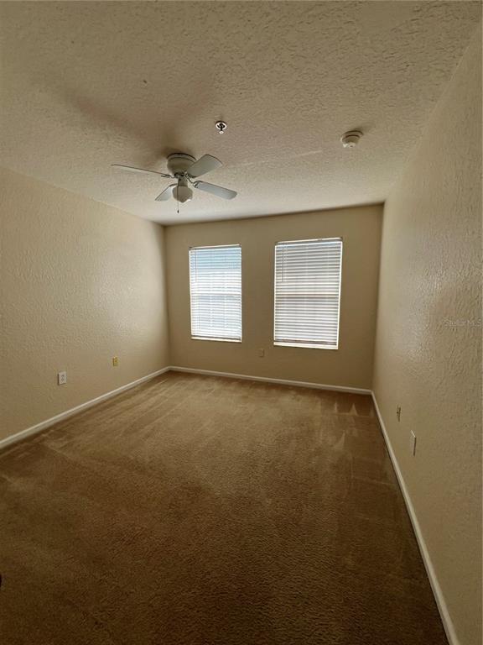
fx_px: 242
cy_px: 322
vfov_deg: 106.2
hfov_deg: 89.9
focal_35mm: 13
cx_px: 242
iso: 32
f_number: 1.8
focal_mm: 1.57
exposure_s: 1/196
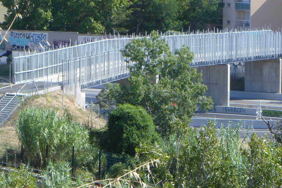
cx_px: 141
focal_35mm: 180
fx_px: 1410
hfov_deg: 11.4
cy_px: 94
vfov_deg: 7.6
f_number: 5.6
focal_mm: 17.7
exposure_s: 1/1000
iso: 400
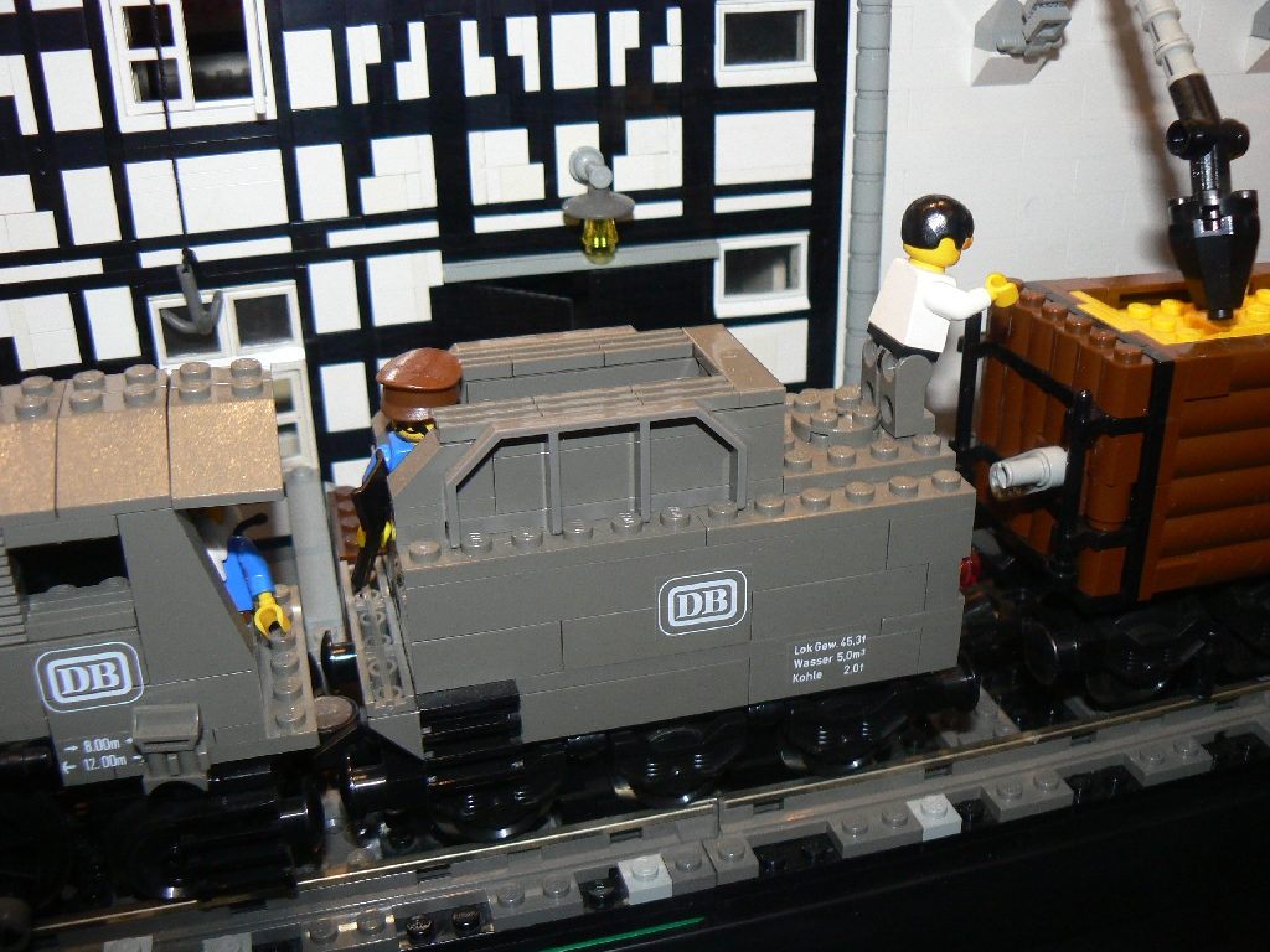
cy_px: 476
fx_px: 1321
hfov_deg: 51.4
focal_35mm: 36
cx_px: 635
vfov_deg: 39.7
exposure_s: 1/30
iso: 100
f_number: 2.8
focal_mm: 6
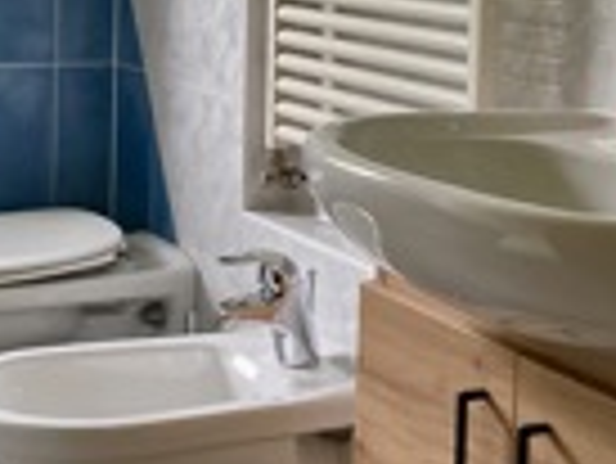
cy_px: 70
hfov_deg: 20.1
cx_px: 193
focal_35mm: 97
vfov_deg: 15.1
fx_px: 1728
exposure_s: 1/60
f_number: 1.8
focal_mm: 3.99
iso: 160
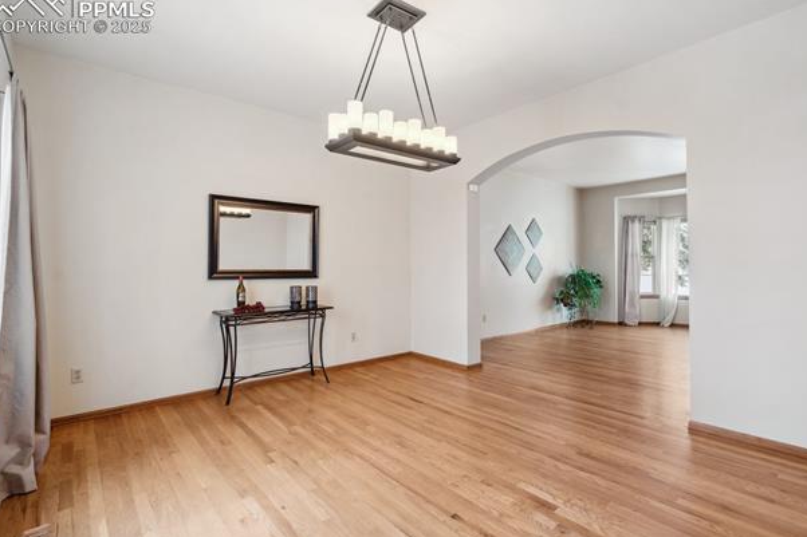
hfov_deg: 93.3
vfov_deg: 70.4
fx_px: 381
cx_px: 416
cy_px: 272
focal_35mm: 17
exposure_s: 1/3.33
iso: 100
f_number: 6.3
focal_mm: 16
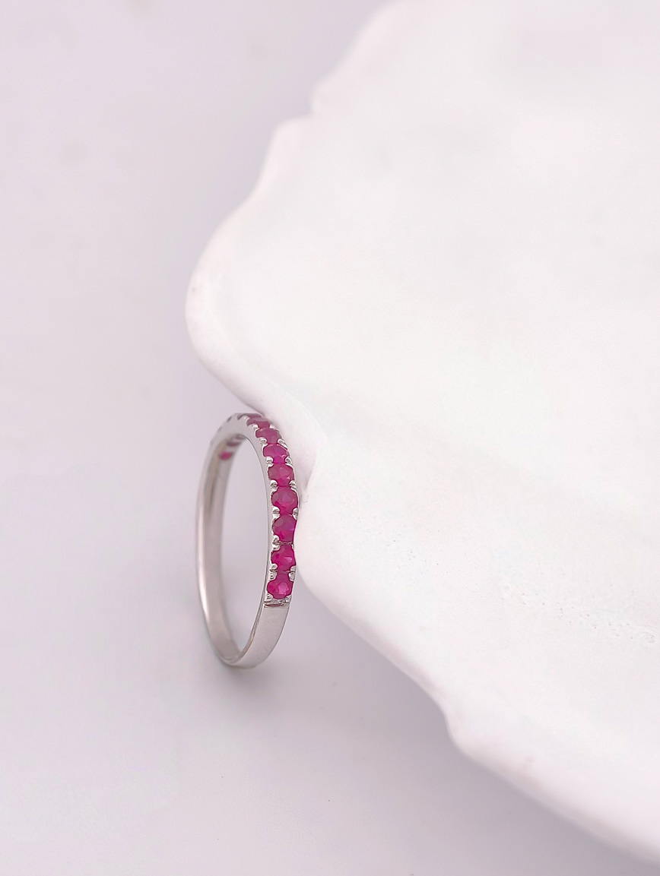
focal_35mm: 140
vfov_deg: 14.1
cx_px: 330
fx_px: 3551
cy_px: 438
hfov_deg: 10.6
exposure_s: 1/200
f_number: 2.67
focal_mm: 22.48
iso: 125
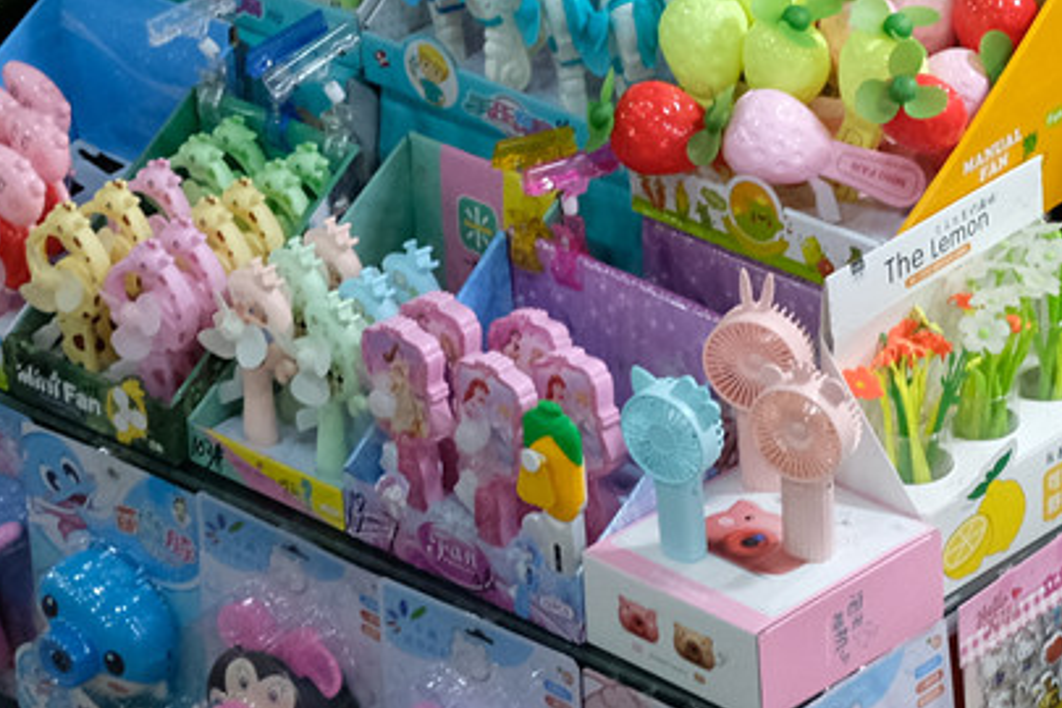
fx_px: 5900
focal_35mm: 200
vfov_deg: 6.8
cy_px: -76
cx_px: 1172
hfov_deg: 10.2
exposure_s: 1/250
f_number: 3.6
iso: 2500
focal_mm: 35.8
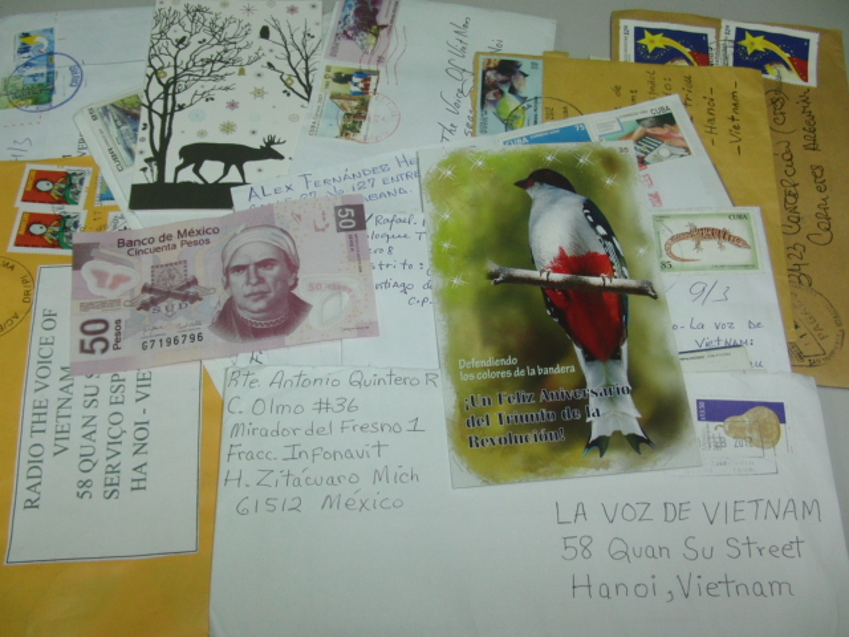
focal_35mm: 37
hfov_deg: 50.1
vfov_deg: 38.7
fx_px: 907
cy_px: 318
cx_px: 424
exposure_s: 1/60
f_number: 3.6
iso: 200
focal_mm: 6.42
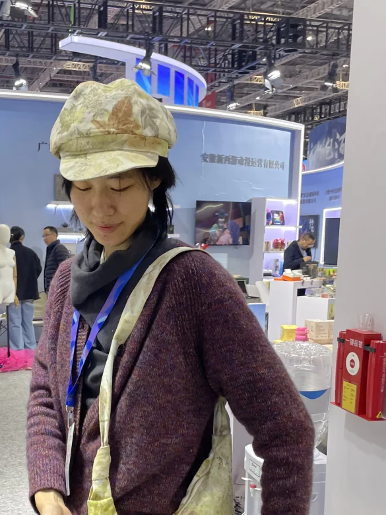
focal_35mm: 48
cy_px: 344
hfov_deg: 29.8
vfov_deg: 39.2
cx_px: 99
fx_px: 714
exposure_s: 1/121
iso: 80
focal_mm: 4.2
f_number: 1.6
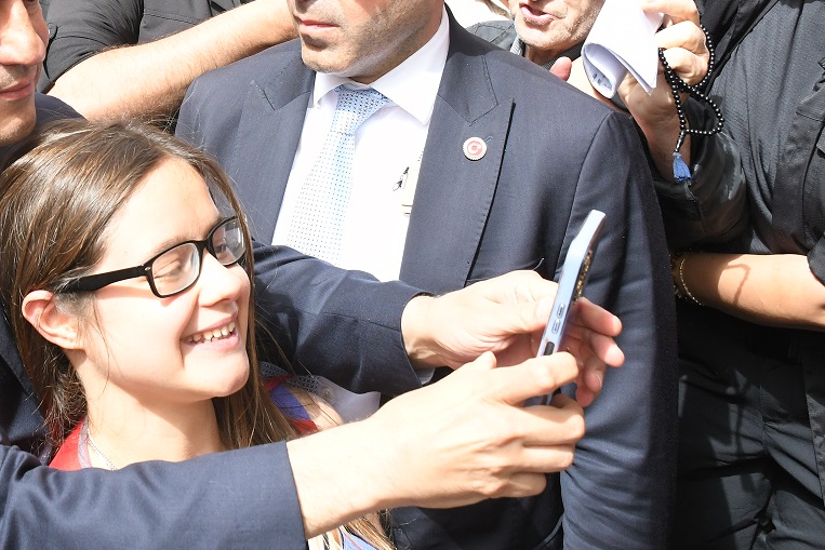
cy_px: 61
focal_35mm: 62
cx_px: 104
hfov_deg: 31.1
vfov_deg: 21.5
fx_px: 1421
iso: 1250
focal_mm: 23
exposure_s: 1/800
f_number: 7.1
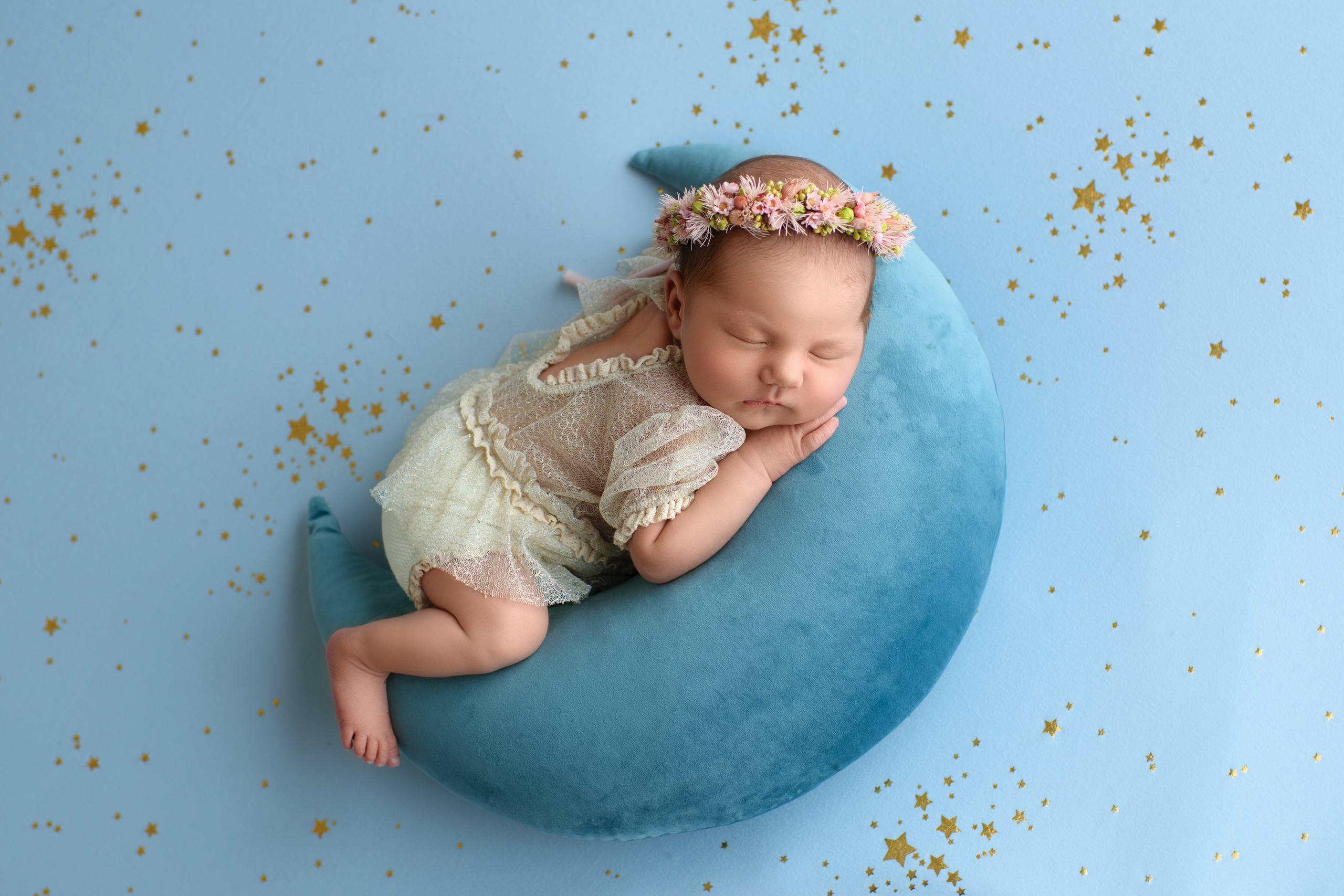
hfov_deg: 37.8
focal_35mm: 52
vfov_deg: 25.8
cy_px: 448
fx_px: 1960
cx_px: 672
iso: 100
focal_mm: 35
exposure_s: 1/200
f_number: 2.8
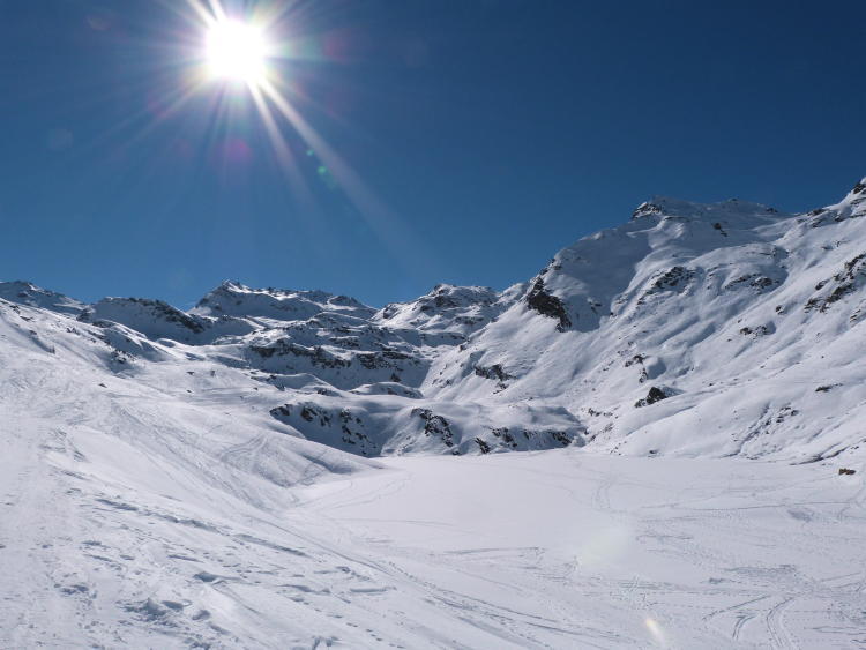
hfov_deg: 69.4
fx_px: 626
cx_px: 433
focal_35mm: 25
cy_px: 325
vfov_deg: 54.9
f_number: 5.6
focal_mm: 4.5
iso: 100
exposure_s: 1/2000
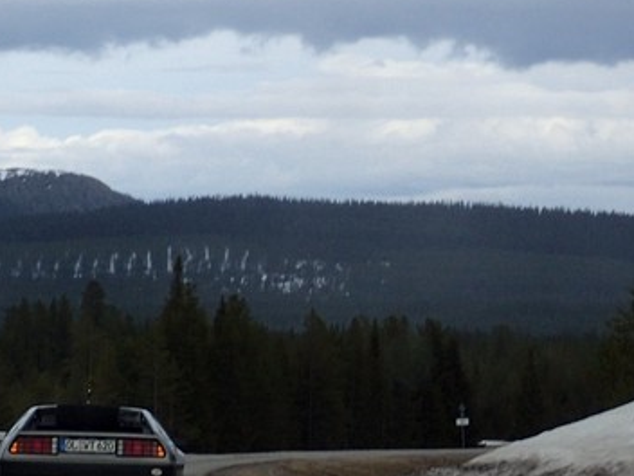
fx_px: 3462
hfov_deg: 10.4
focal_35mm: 189
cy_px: 119
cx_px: 124
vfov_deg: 7.8
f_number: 5
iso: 100
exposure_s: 1/320
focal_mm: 11.78
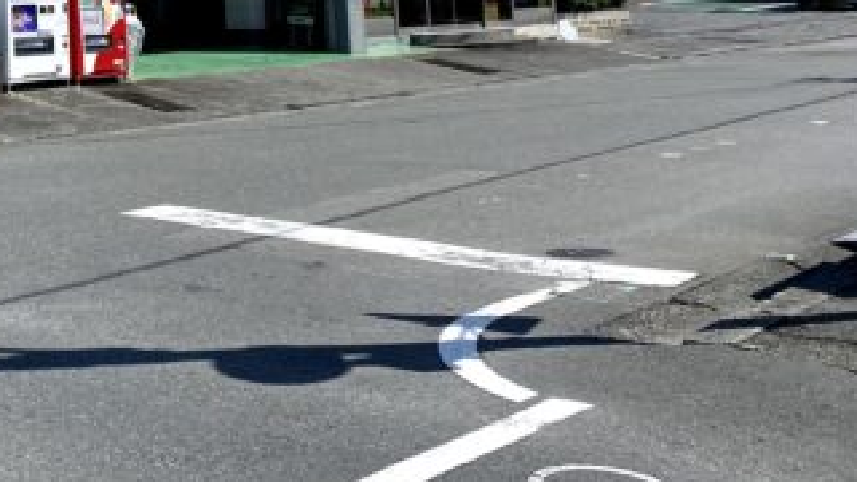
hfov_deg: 28.3
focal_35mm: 68
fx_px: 1545
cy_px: -174
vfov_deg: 16.6
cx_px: -78
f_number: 1.8
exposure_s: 1/4115
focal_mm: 4.25
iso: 32
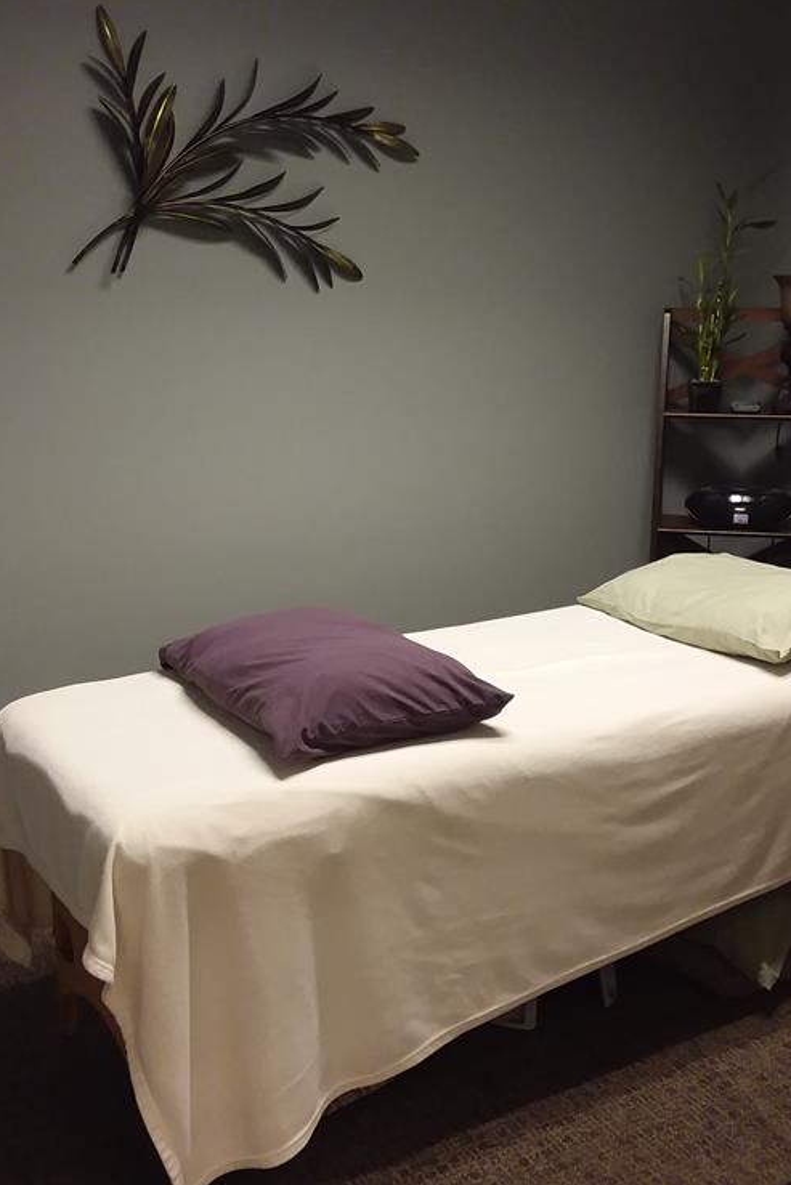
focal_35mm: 38
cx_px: 464
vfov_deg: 50.7
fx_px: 1252
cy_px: 595
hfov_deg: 35.0
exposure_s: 1/24
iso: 160
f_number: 1.9
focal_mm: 2.91
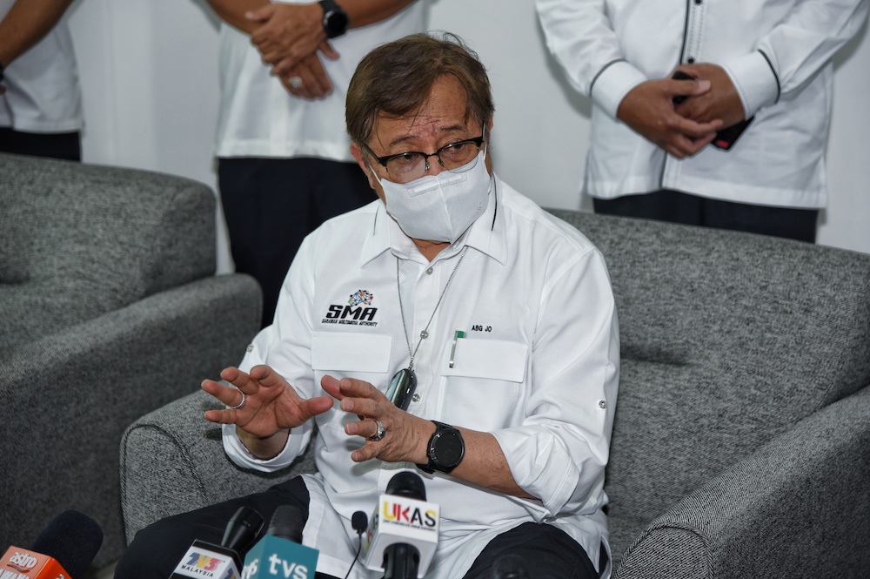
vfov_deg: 14.8
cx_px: 435
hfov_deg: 22.2
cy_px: 290
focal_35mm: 92
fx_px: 2221
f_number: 4.5
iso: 400
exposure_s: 1/100
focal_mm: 92
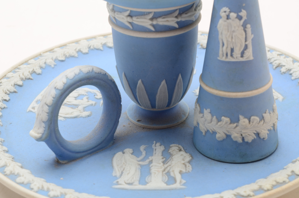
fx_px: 684
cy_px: 99
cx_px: 150
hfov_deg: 24.7
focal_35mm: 82
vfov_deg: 16.5
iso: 100
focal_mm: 55
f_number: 20
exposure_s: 1/160
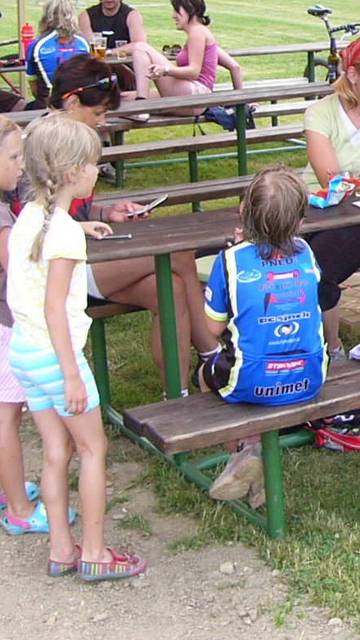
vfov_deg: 27.1
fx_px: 1323
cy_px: 240
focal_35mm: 78
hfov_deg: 14.7
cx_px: 484
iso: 50
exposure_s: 1/160
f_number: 2.8
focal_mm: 4.6
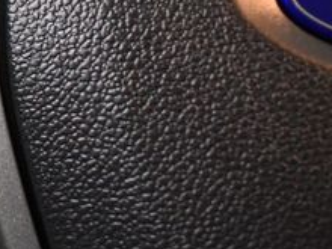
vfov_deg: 14.3
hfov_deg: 17.9
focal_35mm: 101
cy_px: -23
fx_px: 969
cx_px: -127
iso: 3200
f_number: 3.5
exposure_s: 1/125
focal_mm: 18
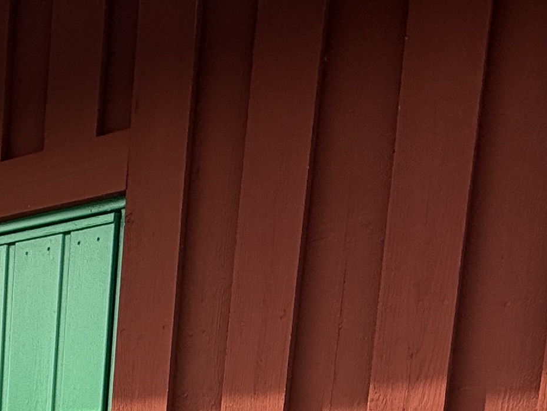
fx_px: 964
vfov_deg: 19.6
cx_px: -143
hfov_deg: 27.2
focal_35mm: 61
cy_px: 677
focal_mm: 2.22
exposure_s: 1/658
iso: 50
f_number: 2.2
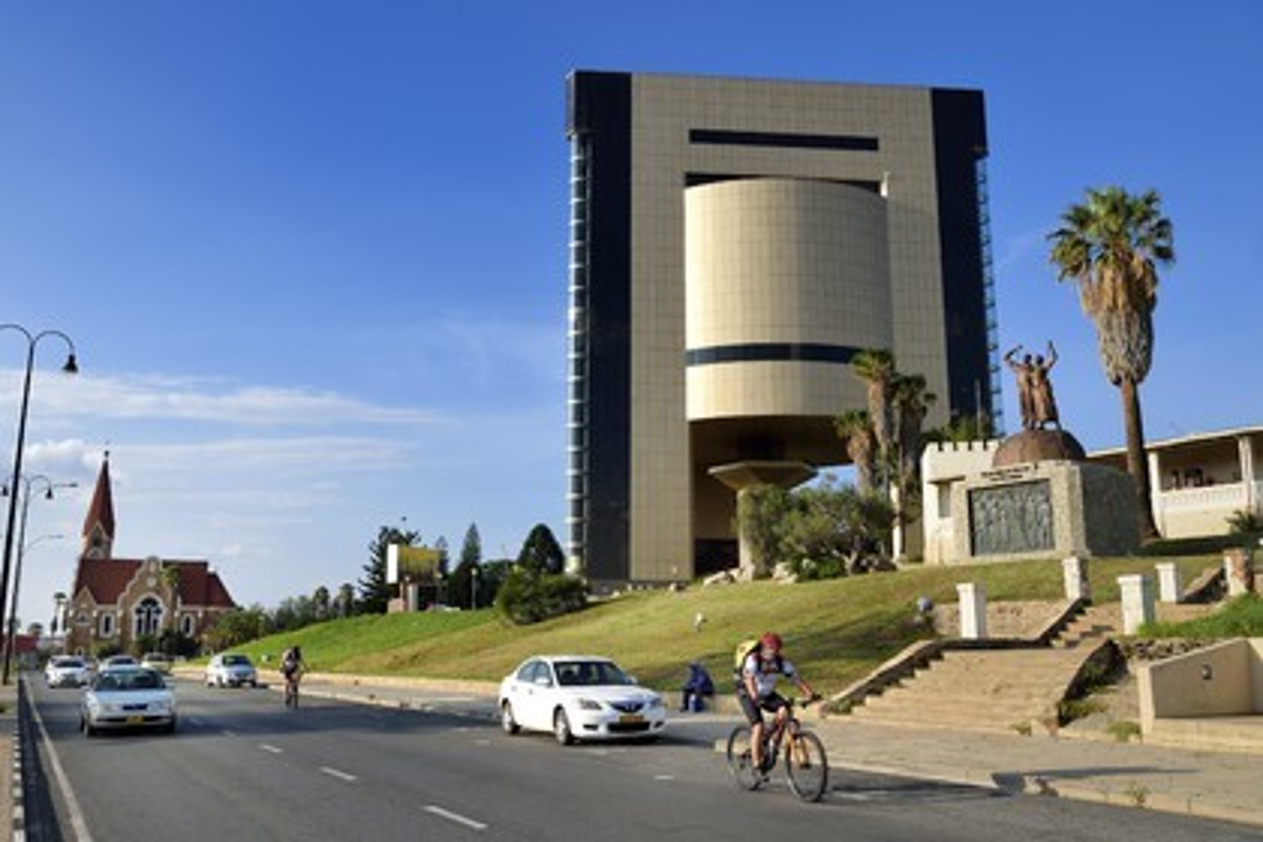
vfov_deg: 41.1
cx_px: 632
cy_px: 421
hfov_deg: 58.7
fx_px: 1123
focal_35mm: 32
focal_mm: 32
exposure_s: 1/400
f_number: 10
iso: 200
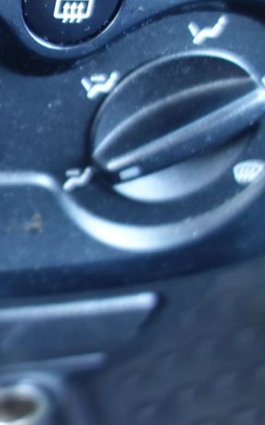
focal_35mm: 64
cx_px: -127
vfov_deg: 31.9
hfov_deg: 18.2
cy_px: 159
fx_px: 741
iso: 400
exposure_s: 1/30
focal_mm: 10.4
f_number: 1.8
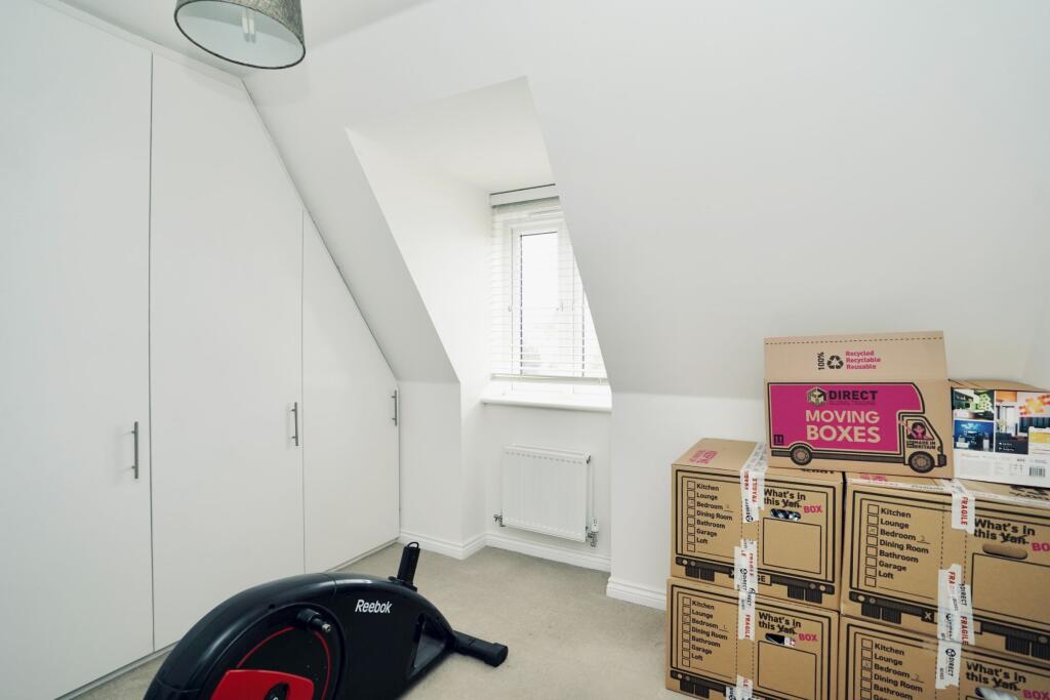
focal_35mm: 16
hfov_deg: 96.7
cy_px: 350
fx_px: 467
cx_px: 525
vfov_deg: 73.8
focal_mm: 16
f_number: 4
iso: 1250
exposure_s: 1/160
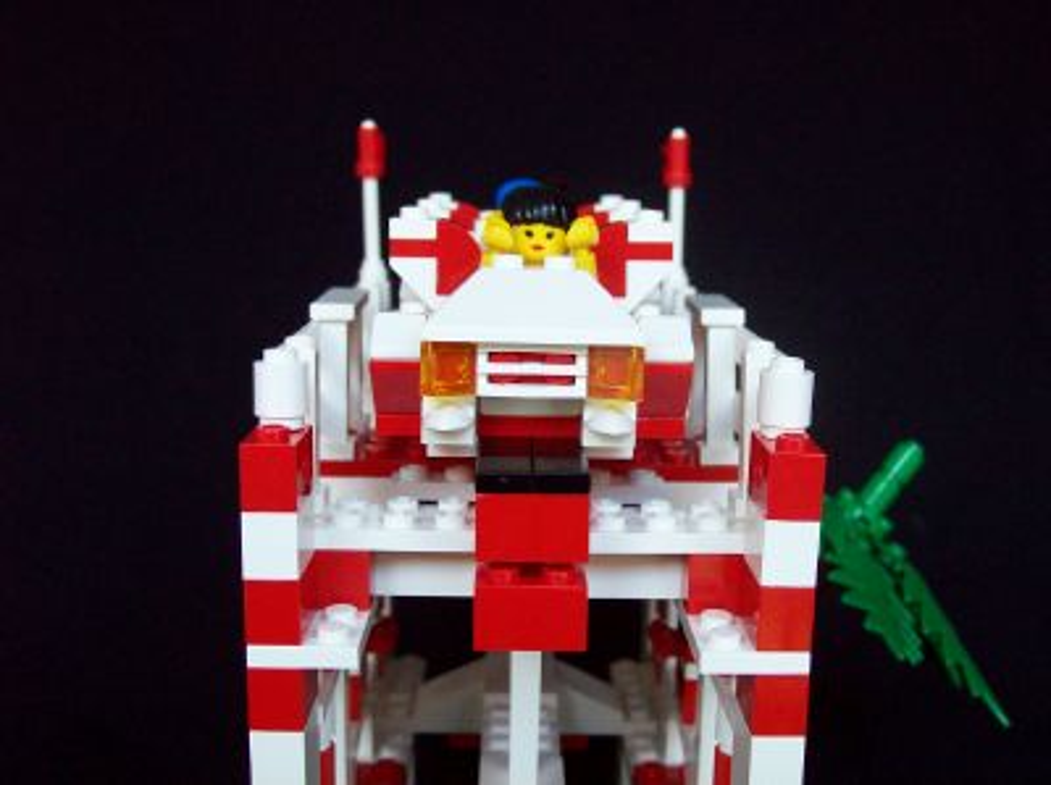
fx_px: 1365
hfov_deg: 42.1
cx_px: 526
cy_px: 392
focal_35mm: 45
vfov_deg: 32.1
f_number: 3
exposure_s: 1/42
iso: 129
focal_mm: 7.6
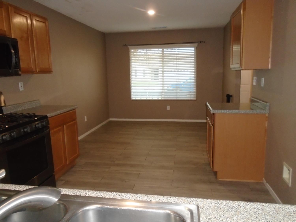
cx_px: 148
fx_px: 222
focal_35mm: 26
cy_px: 111
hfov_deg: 67.3
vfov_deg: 53.1
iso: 400
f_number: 3.2
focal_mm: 4.6
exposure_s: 1/30
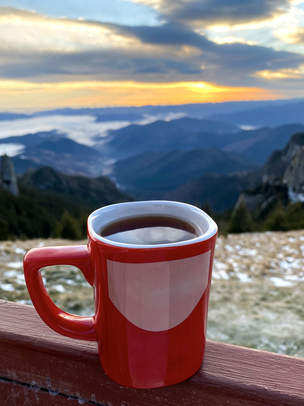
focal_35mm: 26
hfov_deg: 53.1
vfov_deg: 67.3
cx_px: 152
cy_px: 203
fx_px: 304
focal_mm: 4.25
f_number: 1.8
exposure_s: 1/360
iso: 32
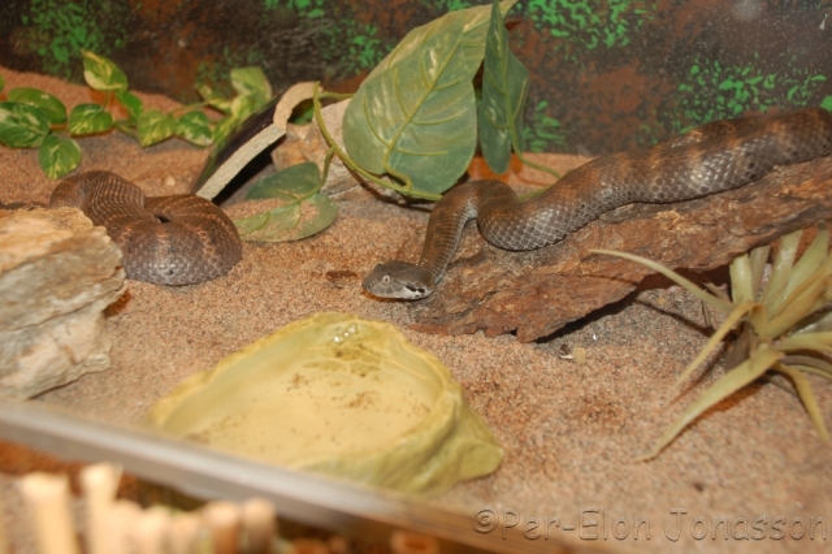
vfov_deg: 28.9
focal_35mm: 46
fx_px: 1074
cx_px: 416
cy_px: 277
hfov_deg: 42.3
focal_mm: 31
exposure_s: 1/60
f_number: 4.2
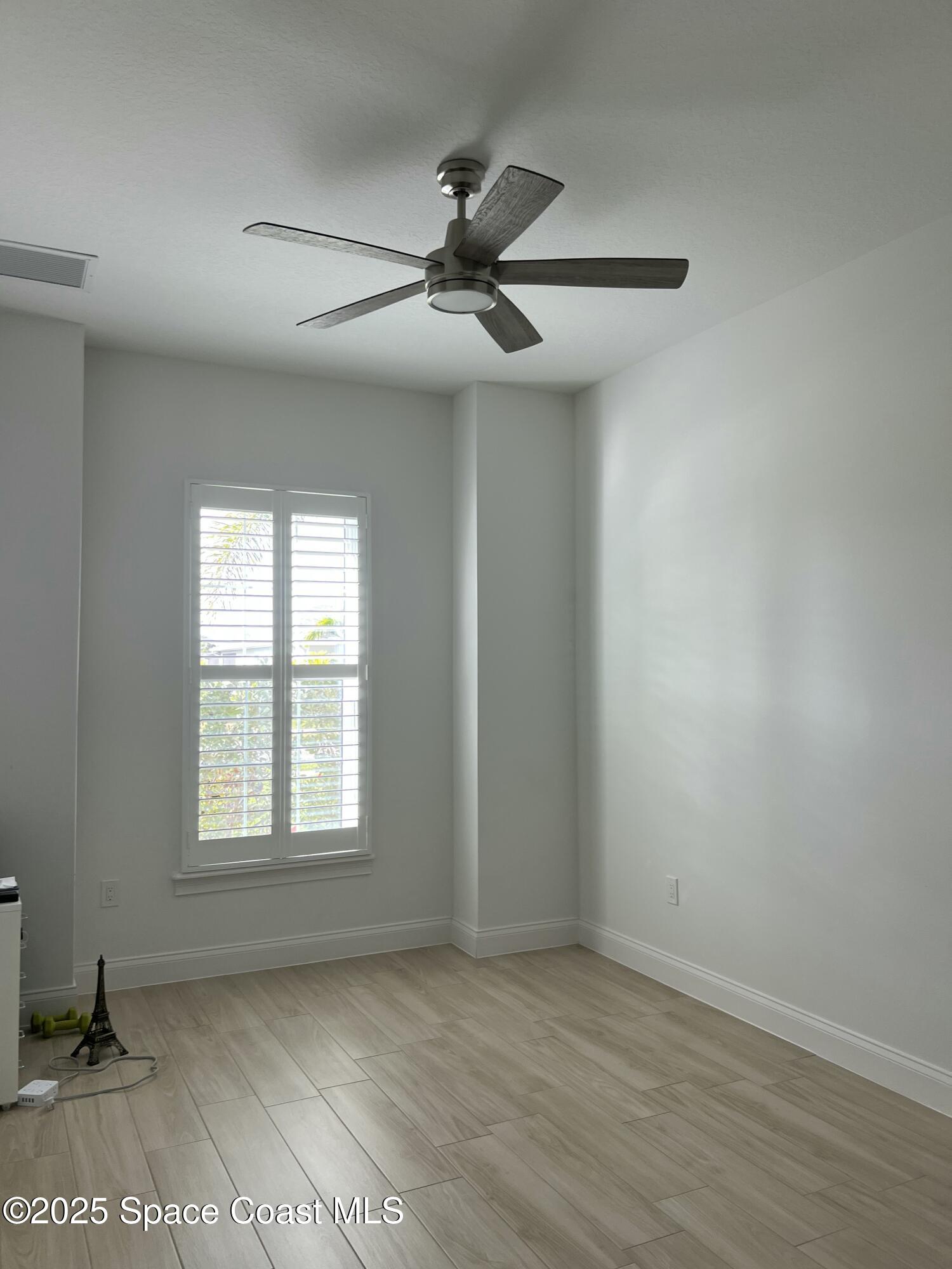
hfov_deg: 53.1
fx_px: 953
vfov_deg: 67.3
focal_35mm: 26
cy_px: 634
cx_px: 476
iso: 64
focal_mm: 5.7
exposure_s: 1/120
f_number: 1.5
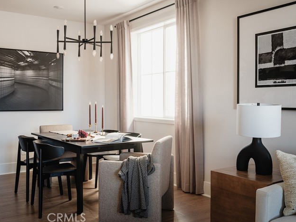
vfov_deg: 38.7
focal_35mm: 37
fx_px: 316
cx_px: 148
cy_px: 110
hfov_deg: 50.1
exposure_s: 1/80
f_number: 14
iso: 1000
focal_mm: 45.7
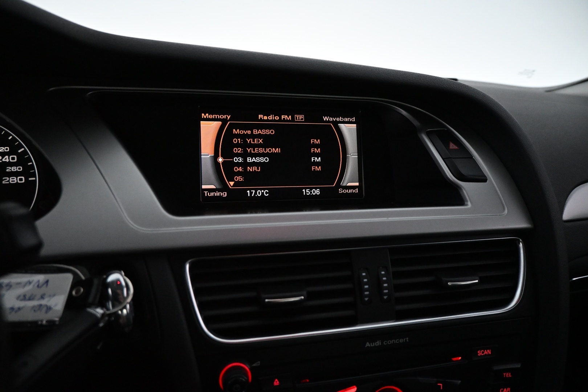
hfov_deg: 73.7
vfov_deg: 53.1
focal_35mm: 24
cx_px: 294
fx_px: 392
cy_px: 196
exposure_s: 1/125
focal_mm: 16
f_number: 3.5
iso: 3200
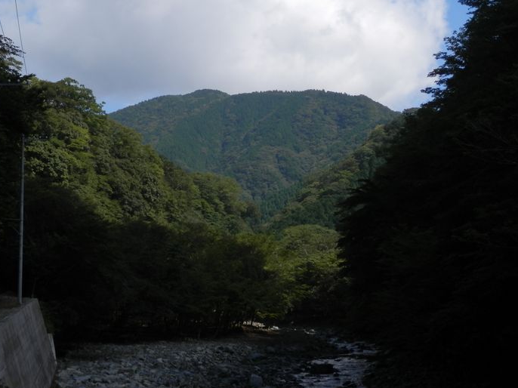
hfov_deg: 30.7
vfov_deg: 23.3
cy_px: 178
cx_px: 242
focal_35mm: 63
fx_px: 942
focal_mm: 9.8
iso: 80
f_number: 4.1
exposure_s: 1/800
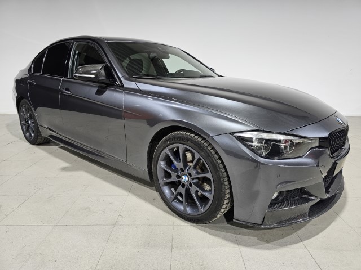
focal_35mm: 23
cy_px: 135
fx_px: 240
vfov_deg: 58.9
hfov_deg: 73.9
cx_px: 180
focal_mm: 6.3
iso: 160
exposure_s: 1/100
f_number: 1.7
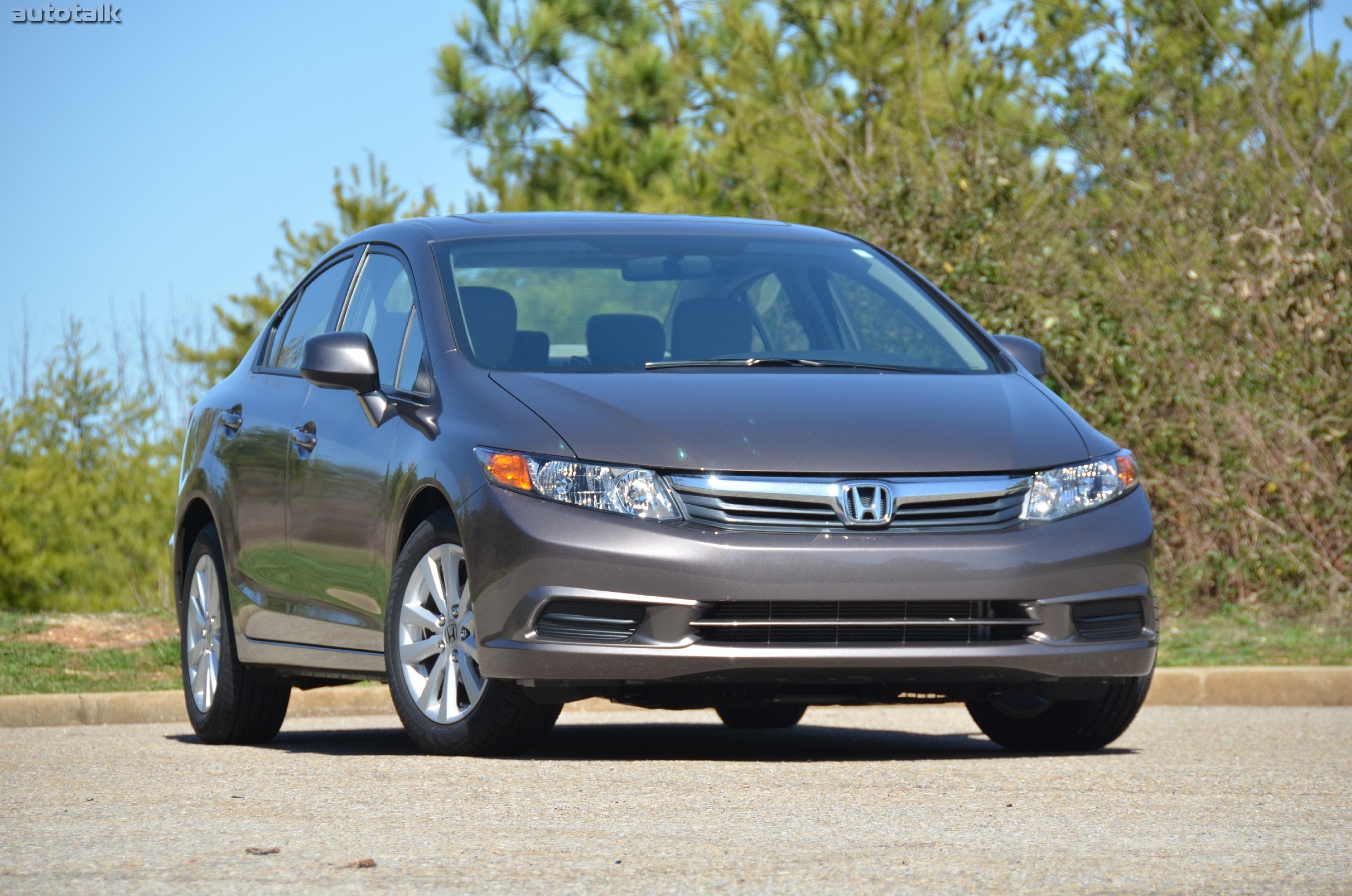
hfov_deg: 10.6
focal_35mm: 195
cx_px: 676
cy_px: 448
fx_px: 7308
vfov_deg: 7.0
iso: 400
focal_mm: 130
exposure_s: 1/1600
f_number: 6.3
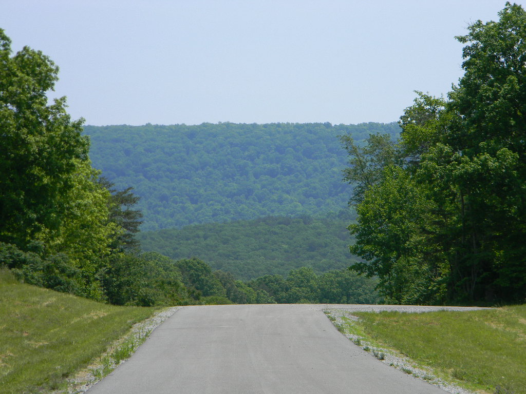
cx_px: 263
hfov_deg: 13.3
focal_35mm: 148
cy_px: 197
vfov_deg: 10.0
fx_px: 2249
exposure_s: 1/554
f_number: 5
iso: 80
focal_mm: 26.8
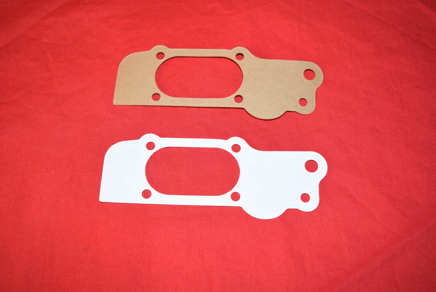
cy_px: 146
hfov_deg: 47.9
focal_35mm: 40
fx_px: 491
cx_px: 218
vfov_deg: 33.1
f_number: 5.6
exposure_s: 1/40
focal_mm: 27
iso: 400
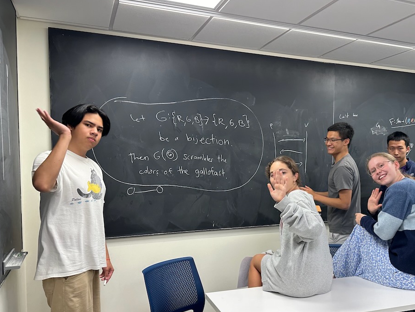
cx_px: 253
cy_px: 188
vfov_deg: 43.9
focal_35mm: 32
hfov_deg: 56.3
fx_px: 384
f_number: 1.78
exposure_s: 1/120
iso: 160
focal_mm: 6.86
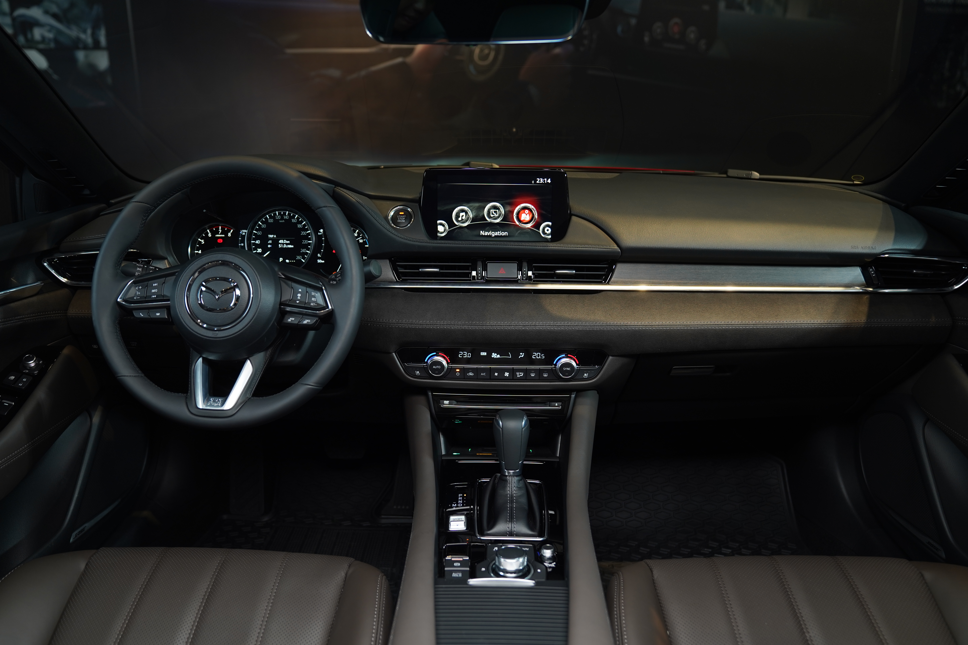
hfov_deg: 69.4
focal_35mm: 26
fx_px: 699
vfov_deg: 49.5
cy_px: 334
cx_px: 476
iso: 320
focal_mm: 25
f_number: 2.8
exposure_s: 1/60
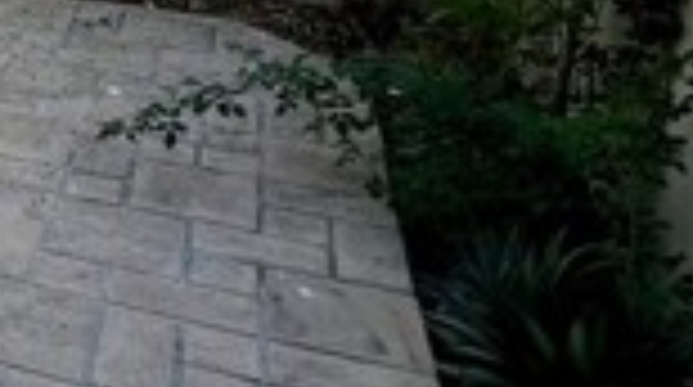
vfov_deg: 18.3
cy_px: -171
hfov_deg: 26.6
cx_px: -324
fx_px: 1082
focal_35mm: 59
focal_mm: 1.57
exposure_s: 1/224
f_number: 1.8
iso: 32
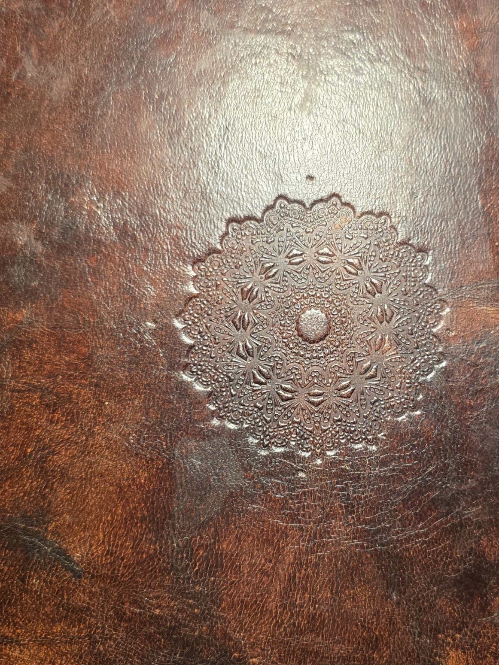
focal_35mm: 38
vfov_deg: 48.8
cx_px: 304
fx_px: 730
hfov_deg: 37.6
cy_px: 384
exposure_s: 1/100
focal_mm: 6.3
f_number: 1.7
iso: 200
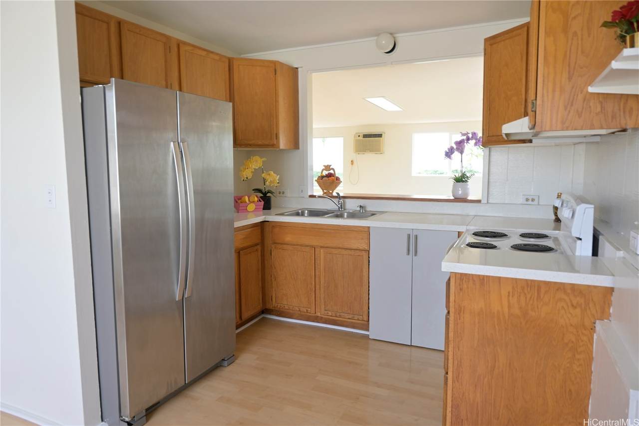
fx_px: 426
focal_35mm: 24
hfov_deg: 73.8
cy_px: 213
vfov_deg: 53.1
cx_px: 320
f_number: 5.6
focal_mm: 16
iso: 100
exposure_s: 1/10
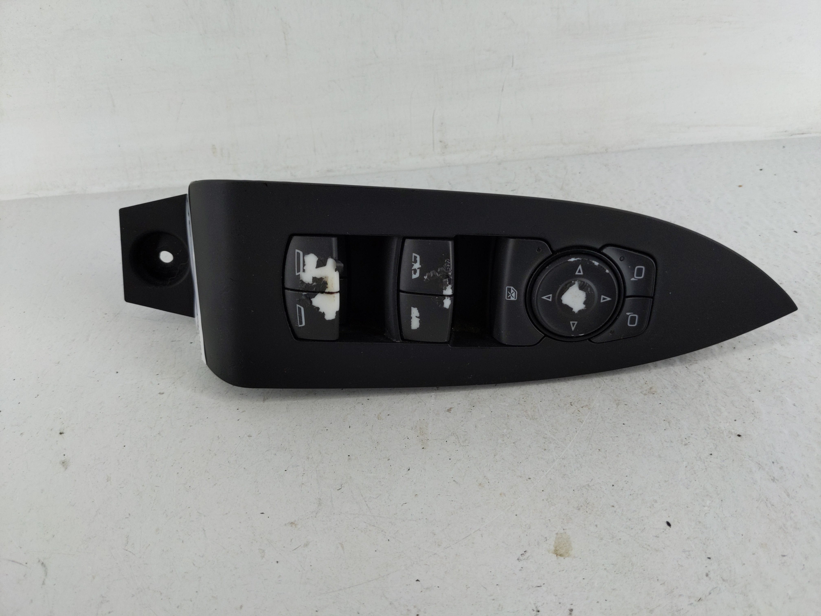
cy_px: 308
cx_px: 410
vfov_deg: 54.9
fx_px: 593
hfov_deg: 69.4
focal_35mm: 25
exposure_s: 1/110
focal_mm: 4.38
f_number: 1.73
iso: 56
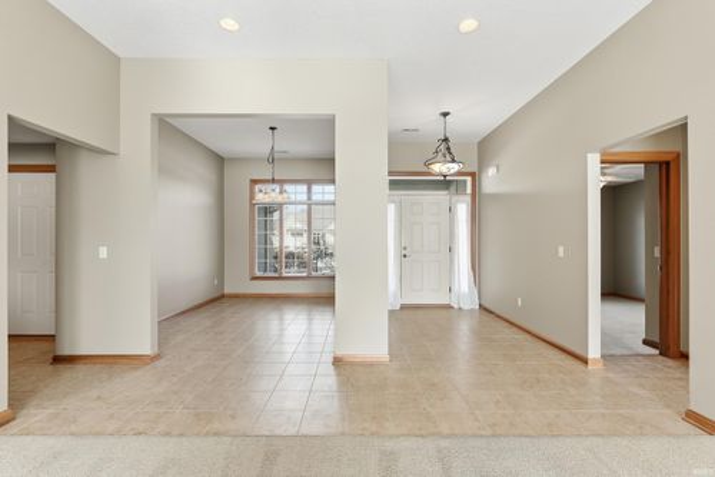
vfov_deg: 74.6
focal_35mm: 16
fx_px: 313
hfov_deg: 97.7
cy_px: 238
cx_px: 358
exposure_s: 1/4000
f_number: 4
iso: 800
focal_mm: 10.5
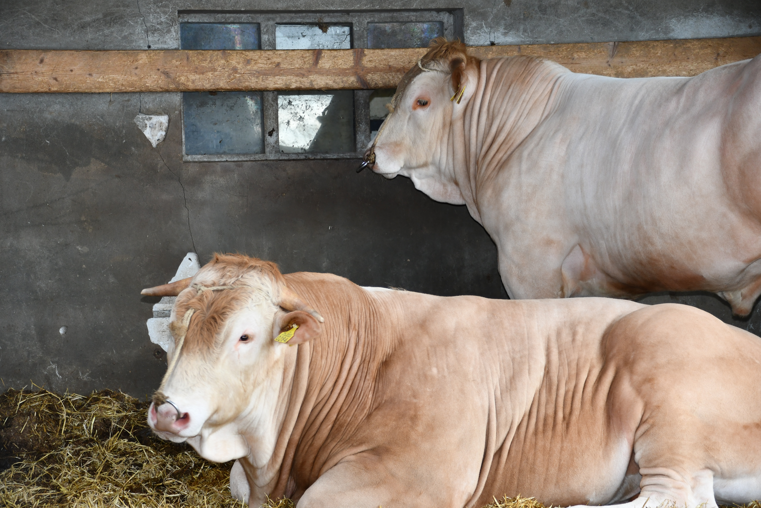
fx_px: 2219
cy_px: 254
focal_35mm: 105
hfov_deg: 19.5
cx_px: 380
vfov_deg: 13.0
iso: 400
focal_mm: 70
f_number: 5
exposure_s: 1/60
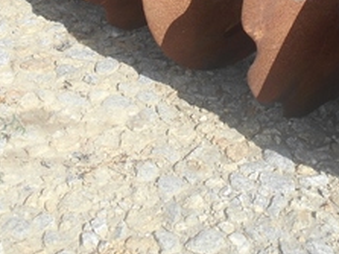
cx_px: 211
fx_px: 626
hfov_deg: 30.2
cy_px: -47
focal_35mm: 64
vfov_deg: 21.4
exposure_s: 1/640
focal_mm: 4.6
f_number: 3.2
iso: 80
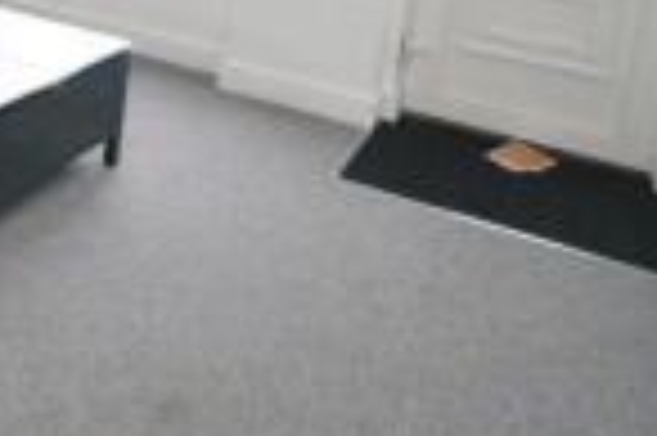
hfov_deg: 36.6
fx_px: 893
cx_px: 14
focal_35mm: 49
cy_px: -88
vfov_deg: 24.8
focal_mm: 10
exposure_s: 1/60
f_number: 4
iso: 2500
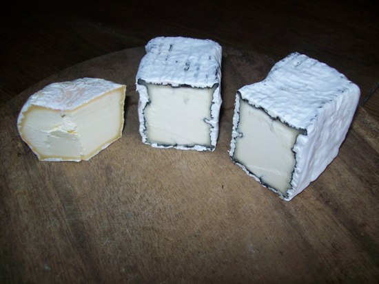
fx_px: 394
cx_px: 190
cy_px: 142
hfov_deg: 51.3
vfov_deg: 39.7
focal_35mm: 36
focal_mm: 6
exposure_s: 1/64
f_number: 2.7
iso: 80
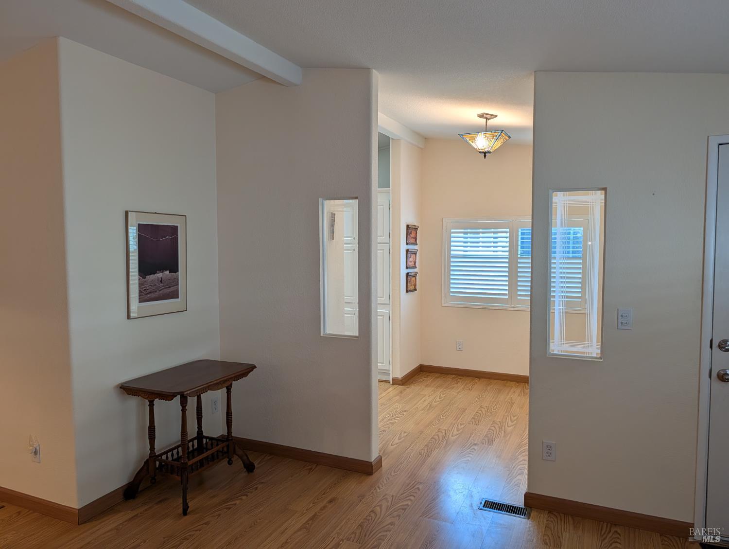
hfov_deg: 71.5
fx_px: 506
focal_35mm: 24
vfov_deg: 56.9
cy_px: 274
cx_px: 364
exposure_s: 1/120
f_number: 1.68
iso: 86
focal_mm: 6.9
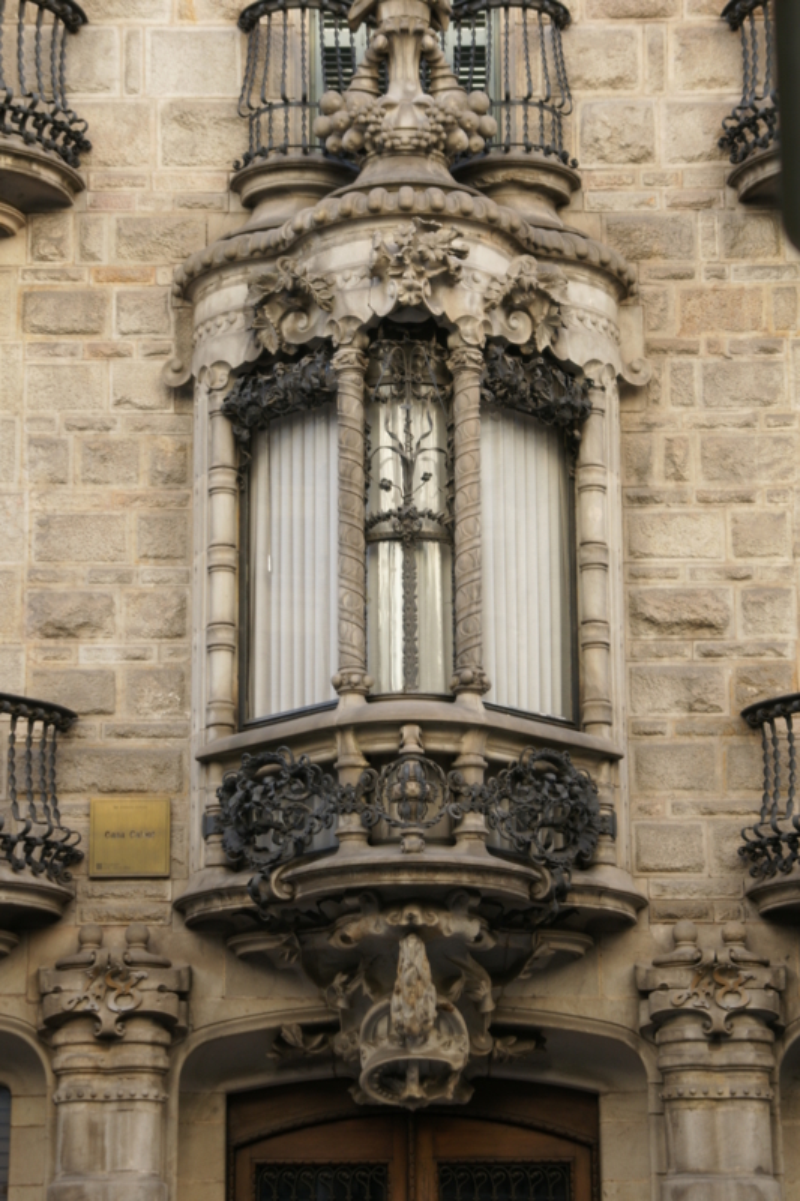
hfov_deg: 13.0
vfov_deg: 19.5
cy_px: 600
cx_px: 400
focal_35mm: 105
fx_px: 3501
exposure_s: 1/80
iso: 100
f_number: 5
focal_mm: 70
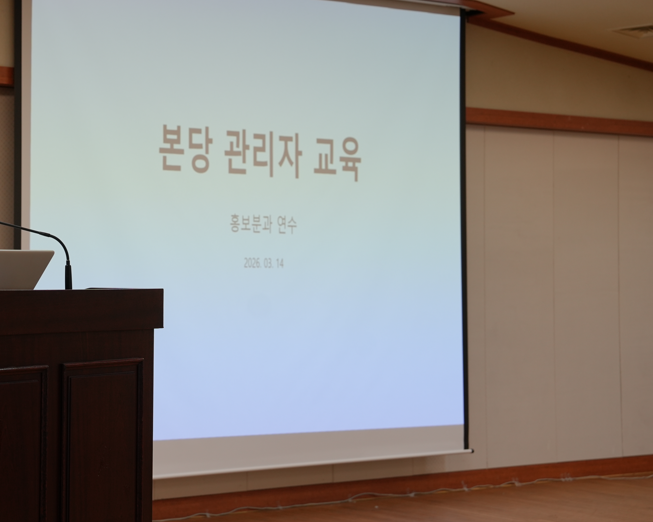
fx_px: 1720
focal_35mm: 89
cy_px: 192
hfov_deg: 21.2
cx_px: 108
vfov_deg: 17.2
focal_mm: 55
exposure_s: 1/160
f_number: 4
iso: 400
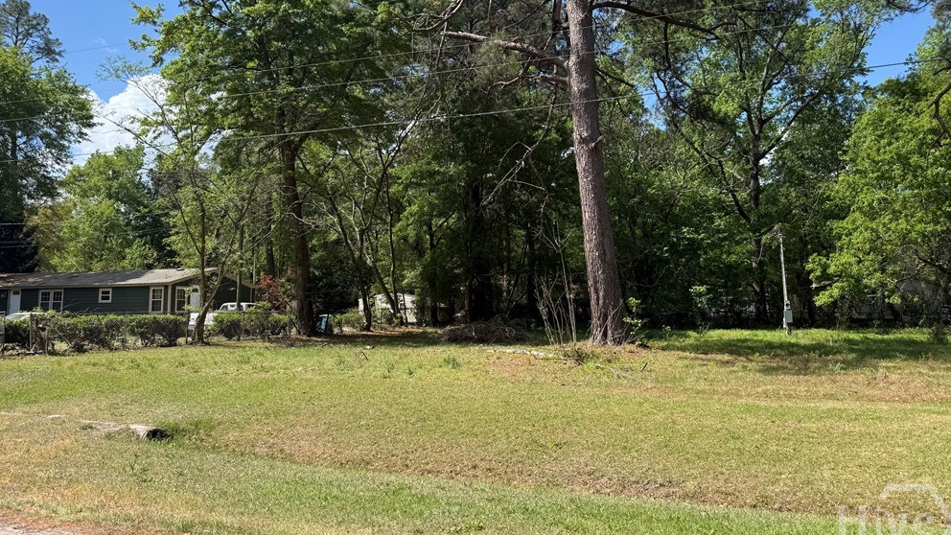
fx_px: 681
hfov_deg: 69.9
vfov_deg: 42.8
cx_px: 479
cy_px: 229
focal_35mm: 27
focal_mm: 6.76
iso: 80
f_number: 1.78
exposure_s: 1/2445
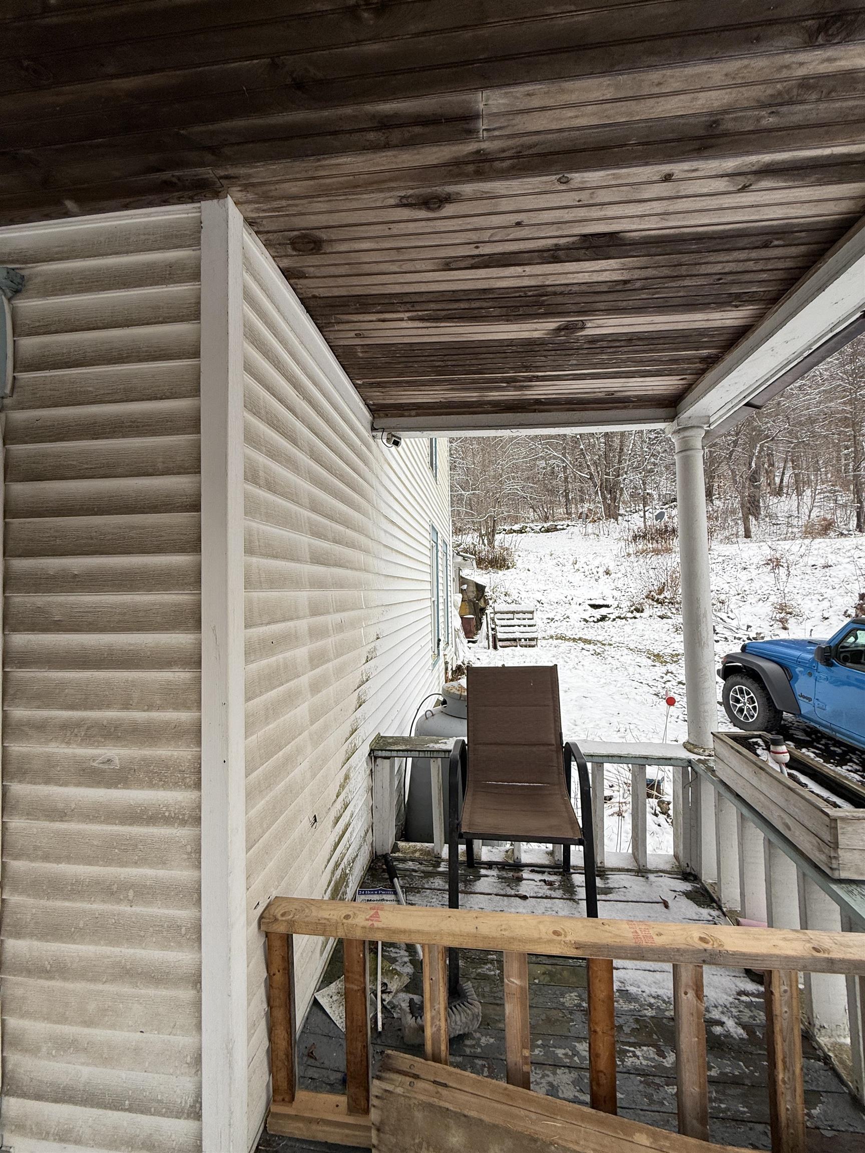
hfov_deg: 85.7
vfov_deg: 102.1
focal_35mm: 14
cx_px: 432
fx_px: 466
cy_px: 576
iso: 50
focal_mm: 2.22
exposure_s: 1/419
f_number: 2.2
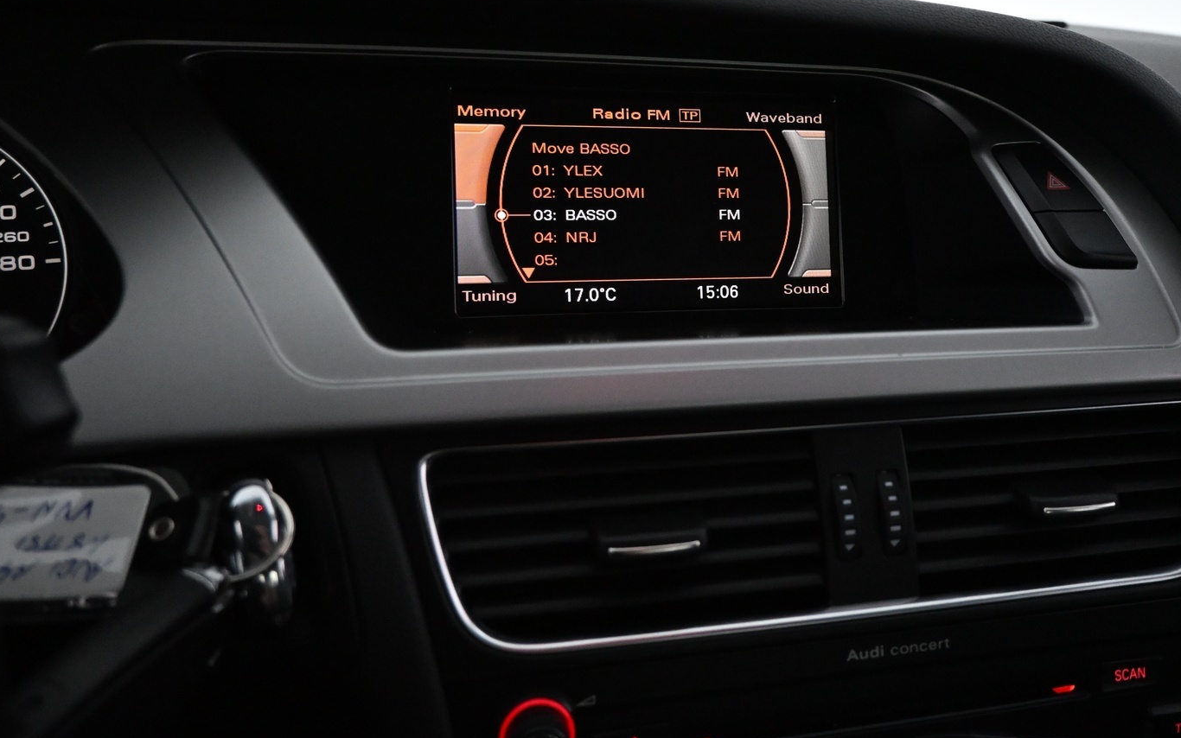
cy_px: 302
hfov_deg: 64.3
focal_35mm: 29
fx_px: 933
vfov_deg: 43.0
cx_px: 677
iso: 3200
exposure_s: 1/125
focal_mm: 16
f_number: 3.5
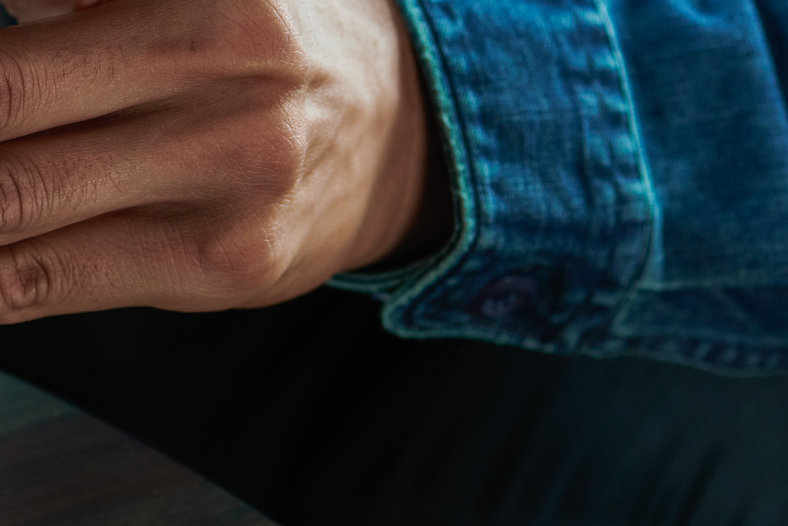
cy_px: 136
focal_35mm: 312
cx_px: -256
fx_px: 6830
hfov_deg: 6.5
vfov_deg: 4.4
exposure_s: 1/160
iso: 250
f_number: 5.6
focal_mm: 105
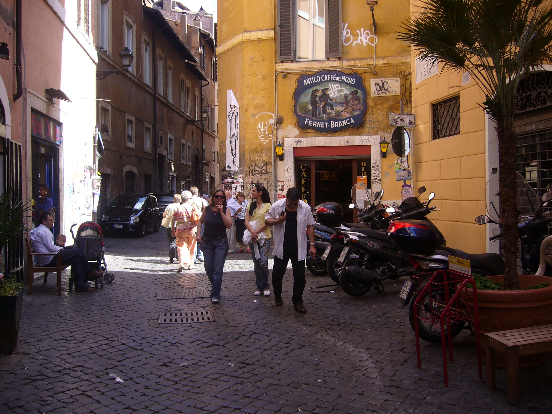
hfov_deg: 52.6
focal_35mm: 35
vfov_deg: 40.7
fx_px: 558
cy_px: 207
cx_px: 276
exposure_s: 1/200
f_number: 2.8
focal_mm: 5.8
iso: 80
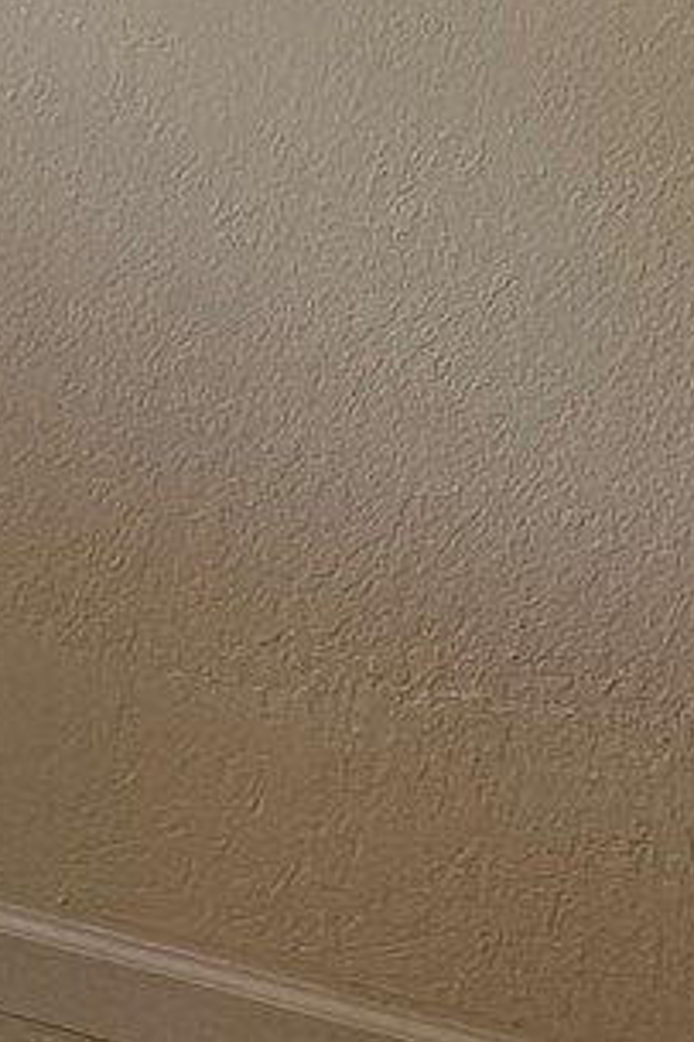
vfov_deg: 14.0
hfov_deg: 7.7
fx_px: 3792
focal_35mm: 131
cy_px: -782
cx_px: -1938
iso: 100
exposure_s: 1/127
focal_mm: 6.76
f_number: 1.78
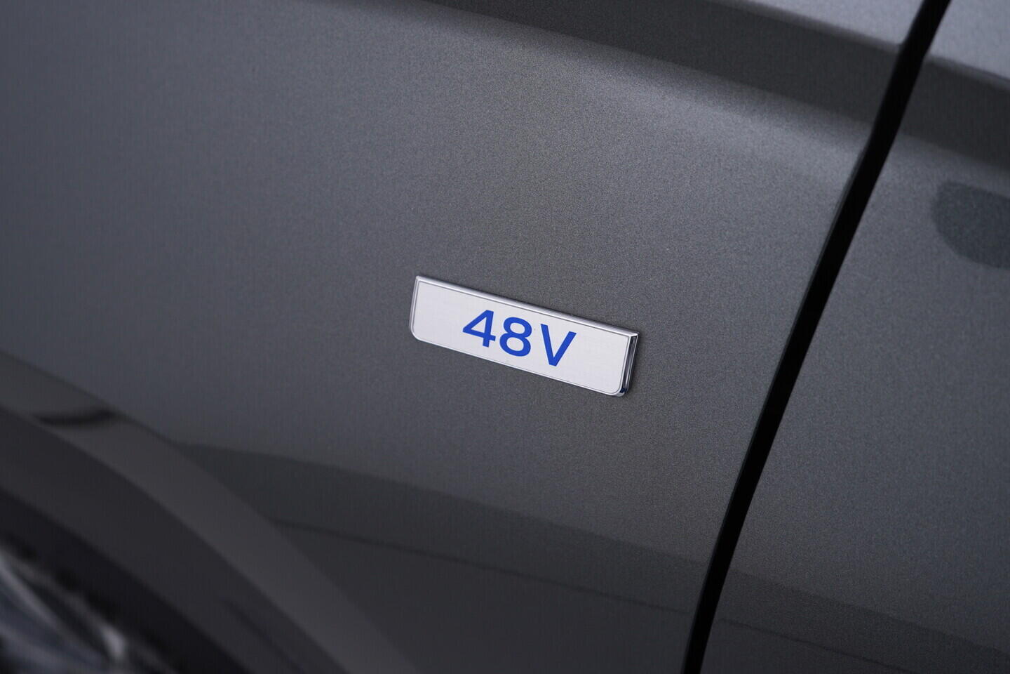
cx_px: 505
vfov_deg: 36.9
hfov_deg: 53.1
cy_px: 337
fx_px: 1010
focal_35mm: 36
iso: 125
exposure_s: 1/80
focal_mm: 24
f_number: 4
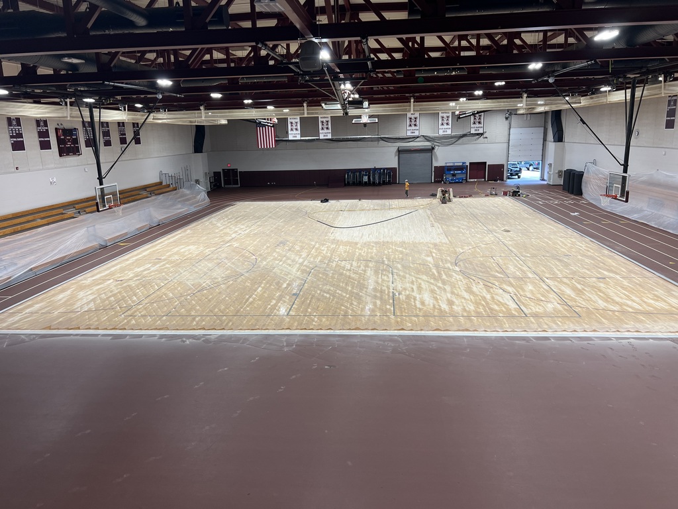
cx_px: 339
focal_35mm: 26
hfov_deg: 67.3
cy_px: 254
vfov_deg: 53.1
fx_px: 509
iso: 80
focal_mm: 5.7
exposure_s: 1/60
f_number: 1.5
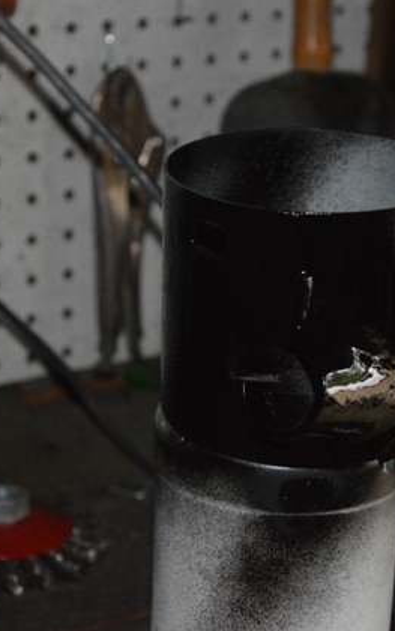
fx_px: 1802
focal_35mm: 105
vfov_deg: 19.9
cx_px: 290
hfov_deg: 12.5
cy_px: 316
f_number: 4.8
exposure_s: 1/60
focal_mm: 45
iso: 3200
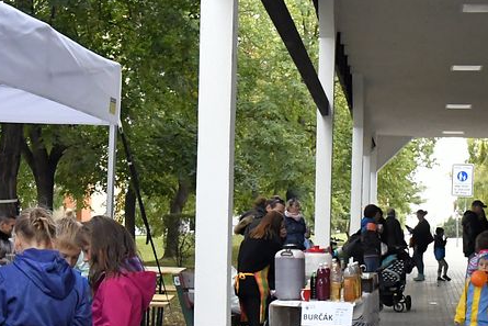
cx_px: 279
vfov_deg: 15.2
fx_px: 1207
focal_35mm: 89
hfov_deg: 22.8
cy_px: 278
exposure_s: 1/200
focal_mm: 22
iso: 5000
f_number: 5.6
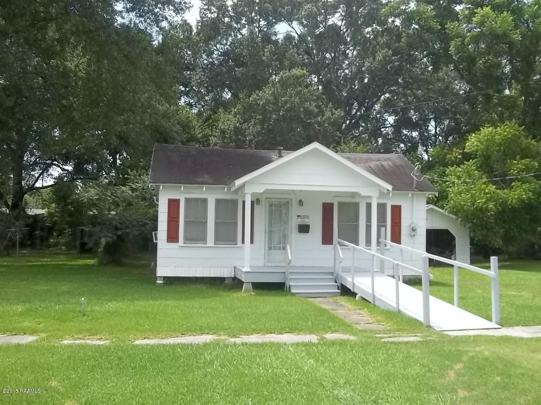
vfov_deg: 39.7
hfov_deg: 51.4
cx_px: 270
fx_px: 563
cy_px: 202
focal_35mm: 36
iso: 64
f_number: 3.1
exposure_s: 1/400
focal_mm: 6.5
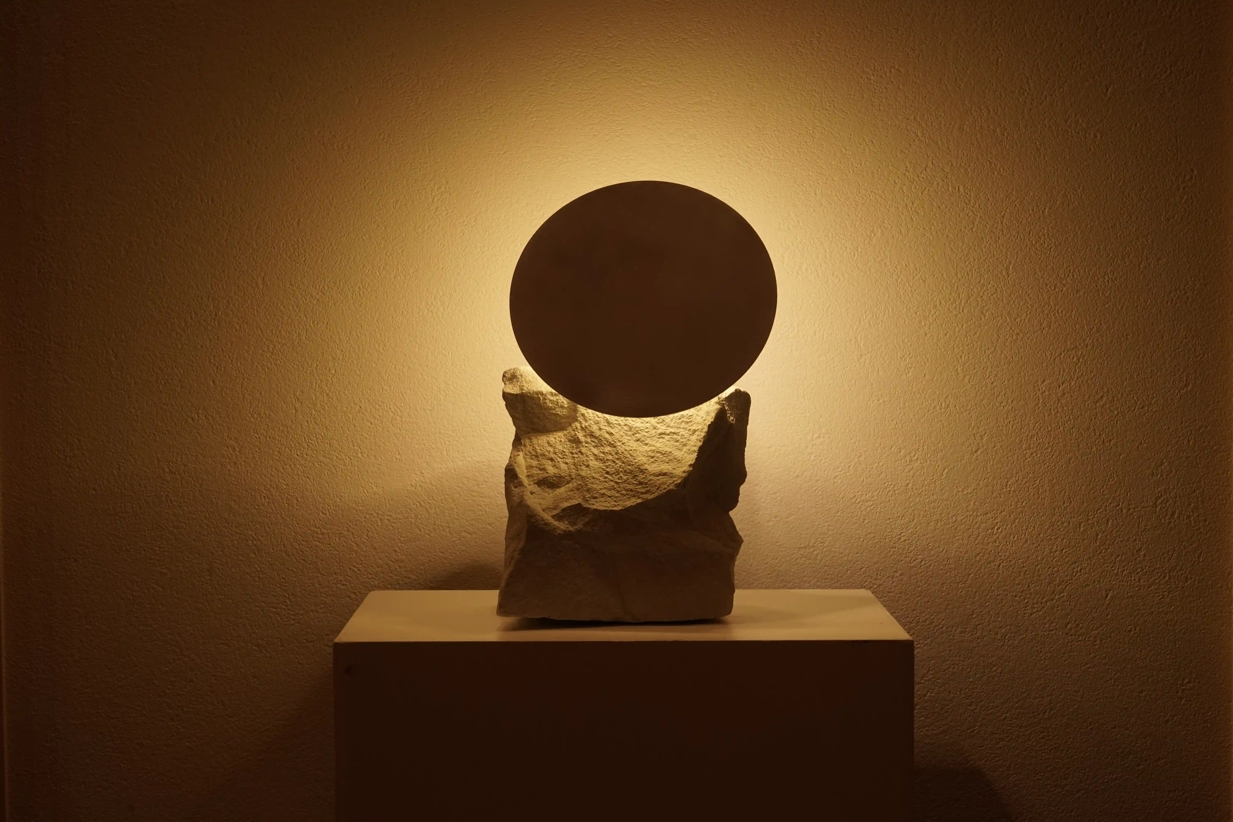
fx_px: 2397
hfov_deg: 28.8
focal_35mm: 70
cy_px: 411
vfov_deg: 19.5
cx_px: 616
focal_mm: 70
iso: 800
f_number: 13
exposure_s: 1/40
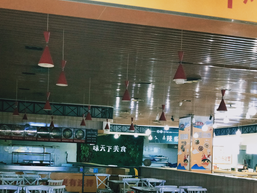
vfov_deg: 33.3
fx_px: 312
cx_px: 93
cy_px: 156
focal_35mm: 42
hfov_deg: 44.3
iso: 546
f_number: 1.7
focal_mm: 3.99
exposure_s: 1/33
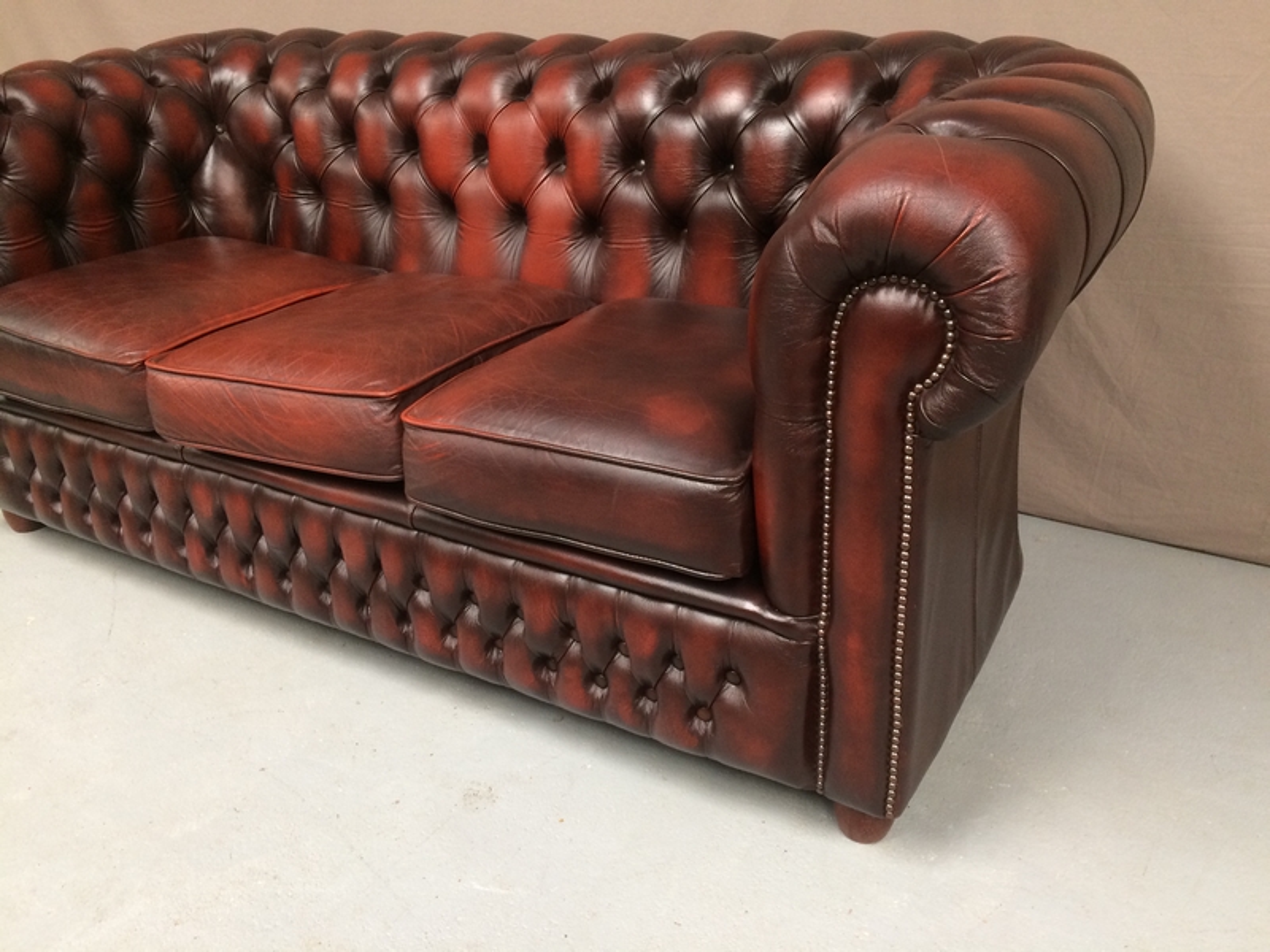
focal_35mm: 29
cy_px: 476
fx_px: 1064
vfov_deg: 48.2
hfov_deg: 61.7
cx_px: 635
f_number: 2.2
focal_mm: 4.15
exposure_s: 1/33
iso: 160
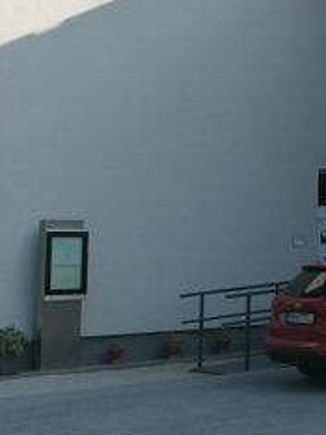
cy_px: 157
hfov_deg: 14.3
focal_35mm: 88
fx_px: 1104
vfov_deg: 22.2
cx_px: 632
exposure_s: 1/1152
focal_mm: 4.75
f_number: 1.8
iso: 50
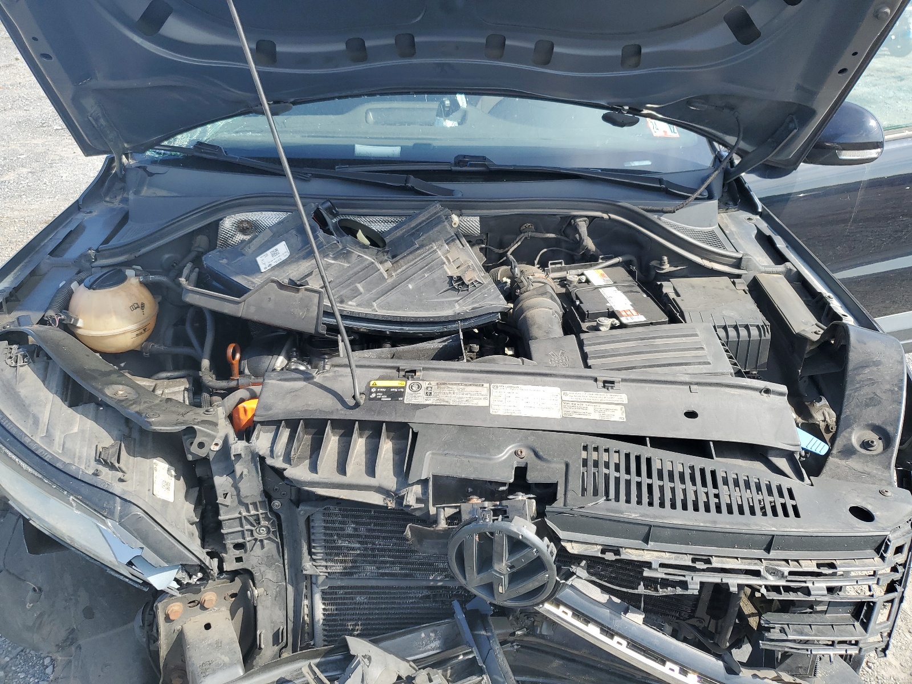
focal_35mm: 26
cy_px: 342
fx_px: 685
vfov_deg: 53.1
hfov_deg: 67.3
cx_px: 456
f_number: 1.5
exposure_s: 1/769
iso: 50
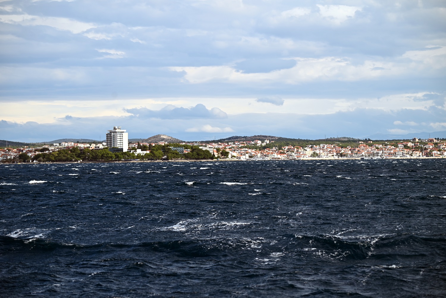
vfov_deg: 11.8
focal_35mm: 116
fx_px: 1437
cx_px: 223
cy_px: 149
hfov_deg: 17.6
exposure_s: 1/640
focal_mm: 116
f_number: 6.3
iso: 100
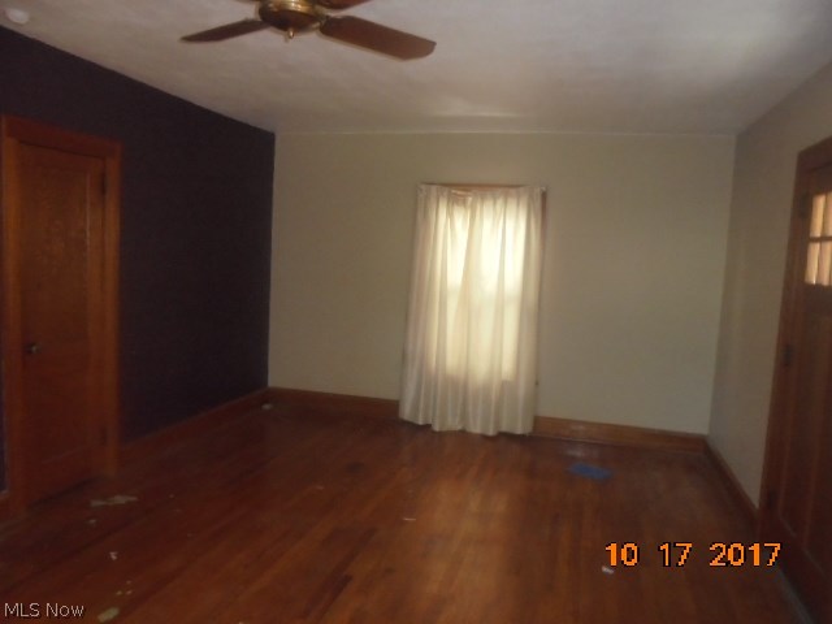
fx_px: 625
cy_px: 312
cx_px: 416
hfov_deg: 67.3
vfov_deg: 53.1
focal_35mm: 26
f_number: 3.5
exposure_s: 1/60
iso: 400
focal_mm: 4.6
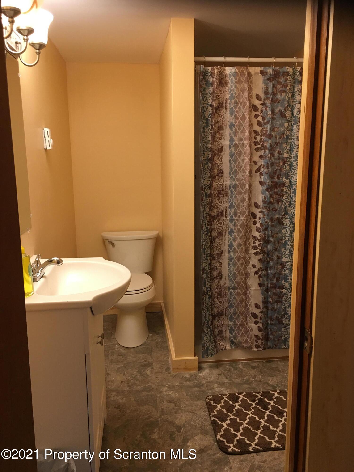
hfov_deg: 48.2
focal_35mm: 29
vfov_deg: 61.7
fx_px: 395
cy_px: 236
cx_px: 177
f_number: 2.2
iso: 50
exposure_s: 1/15
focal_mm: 4.15
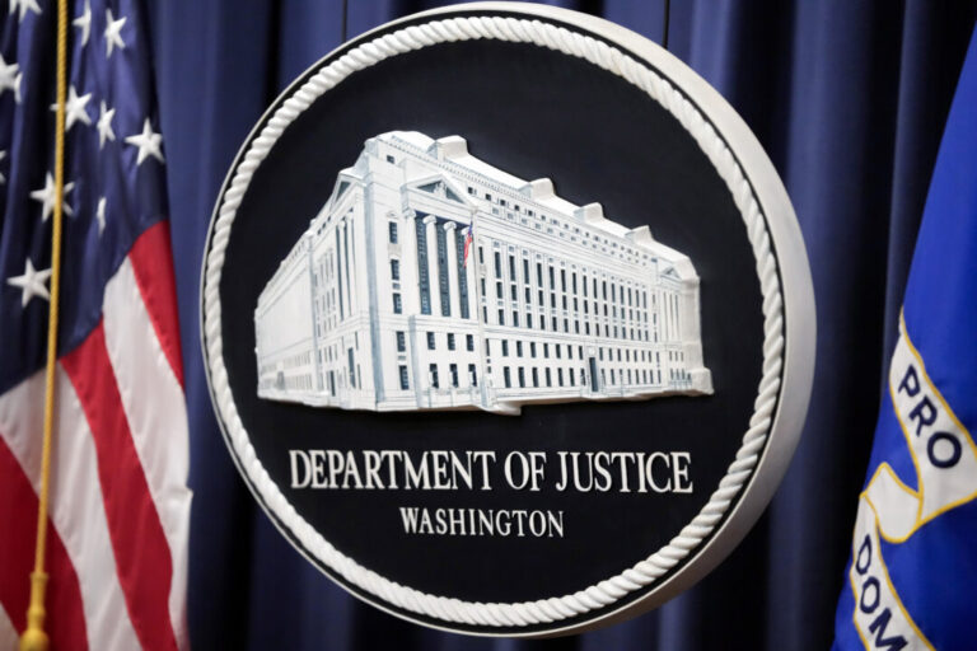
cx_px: 488
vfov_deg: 6.9
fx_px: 5427
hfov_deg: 10.3
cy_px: 326
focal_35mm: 200
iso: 8000
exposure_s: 1/320
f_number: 2.8
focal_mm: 200
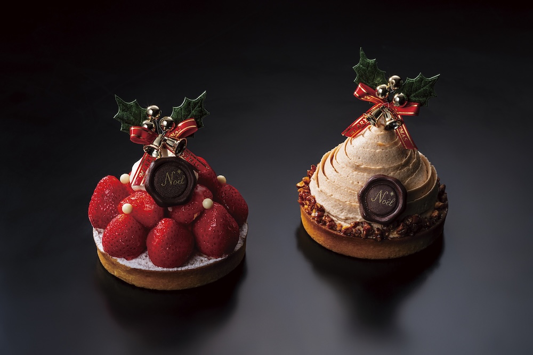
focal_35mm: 90
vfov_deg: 15.2
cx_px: 266
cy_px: 178
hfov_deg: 22.6
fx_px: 1333
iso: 100
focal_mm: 90
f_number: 14
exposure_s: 1/125
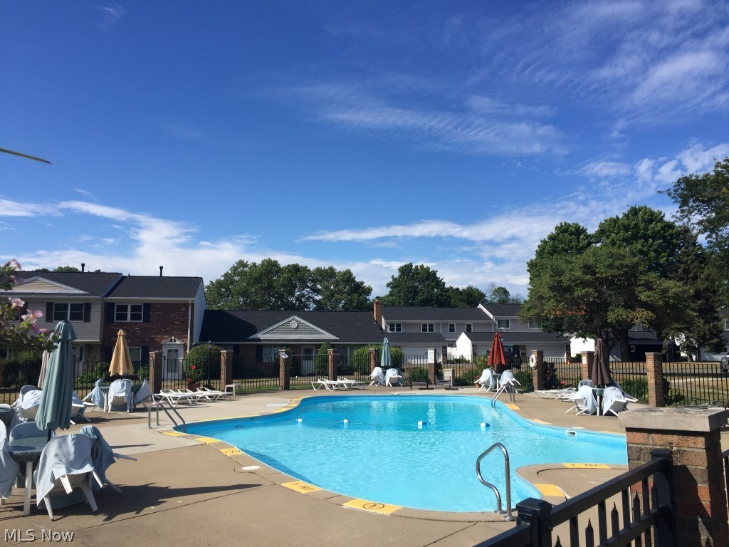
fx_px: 611
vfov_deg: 48.2
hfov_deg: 61.7
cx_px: 364
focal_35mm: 29
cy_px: 274
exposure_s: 1/2639
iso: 32
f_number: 2.2
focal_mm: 4.15
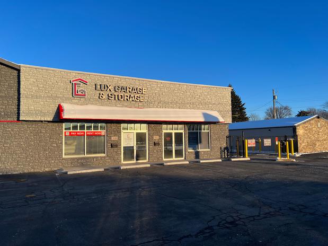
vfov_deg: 53.0
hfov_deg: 67.3
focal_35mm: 26
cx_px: 164
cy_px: 123
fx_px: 246
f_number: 1.5
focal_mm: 5.7
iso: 50
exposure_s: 1/2513
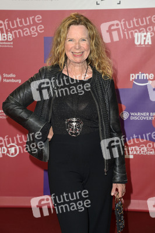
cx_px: 78
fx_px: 485
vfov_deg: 27.0
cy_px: 116
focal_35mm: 75
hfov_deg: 18.2
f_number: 5.6
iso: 400
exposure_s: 1/250
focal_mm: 75
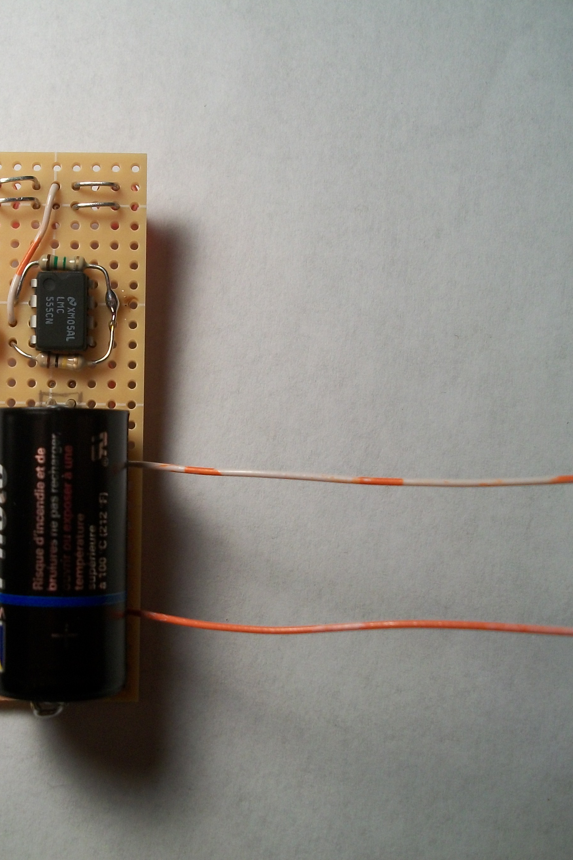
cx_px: 76
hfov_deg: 28.9
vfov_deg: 43.6
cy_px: 425
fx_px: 1074
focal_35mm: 45
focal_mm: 5.7
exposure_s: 1/125
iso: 80
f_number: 2.9
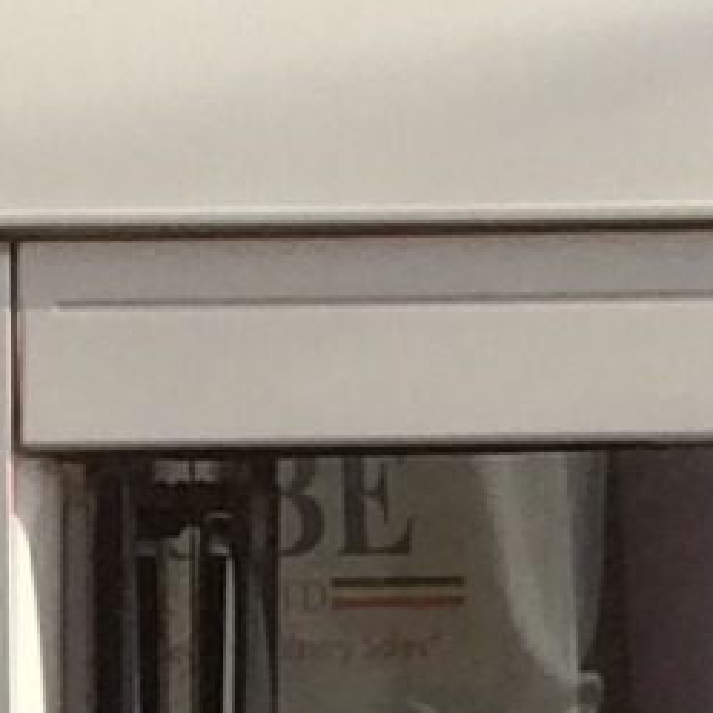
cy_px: 1377
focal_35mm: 300
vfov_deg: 5.7
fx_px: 6991
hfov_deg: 5.8
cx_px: -6
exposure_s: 1/1634
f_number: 2.4
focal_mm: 3.3
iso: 32
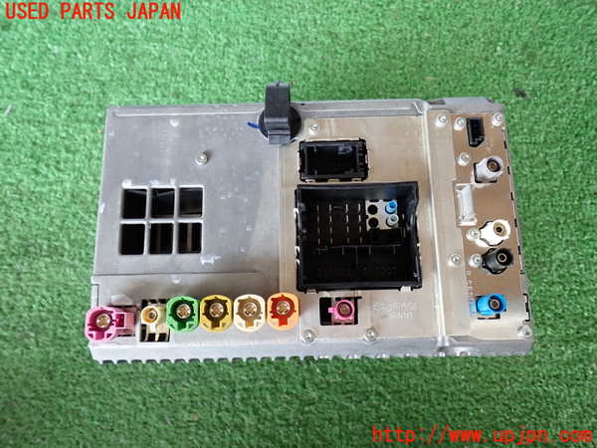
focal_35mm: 30
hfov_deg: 60.0
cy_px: 224
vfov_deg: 46.8
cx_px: 298
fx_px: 517
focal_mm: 5.4
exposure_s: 1/50
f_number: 2.3
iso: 200
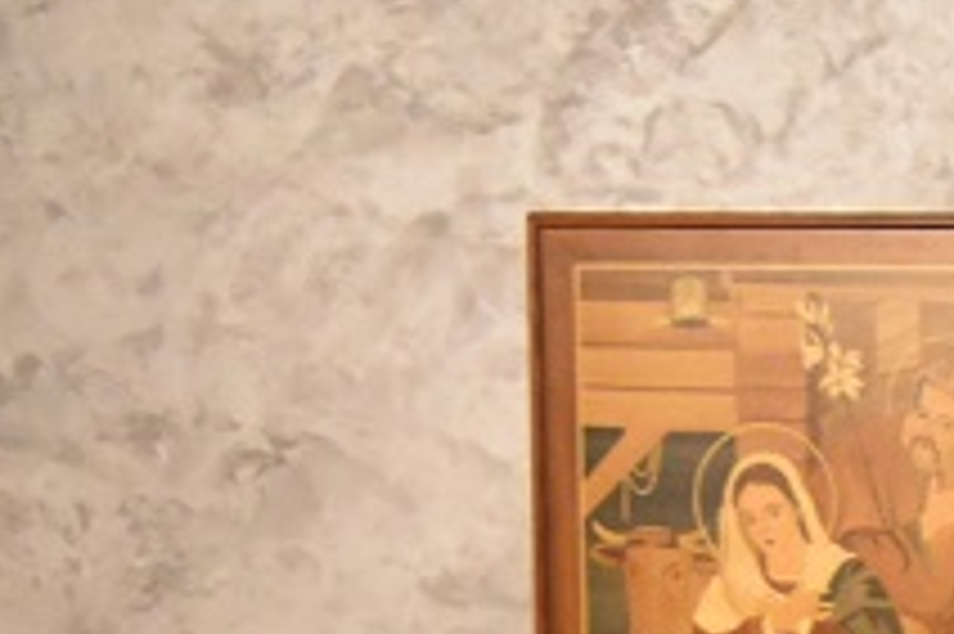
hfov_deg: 11.1
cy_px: 1320
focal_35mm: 181
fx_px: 4804
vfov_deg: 7.2
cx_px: 1130
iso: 3200
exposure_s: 1/160
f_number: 3.8
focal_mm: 25
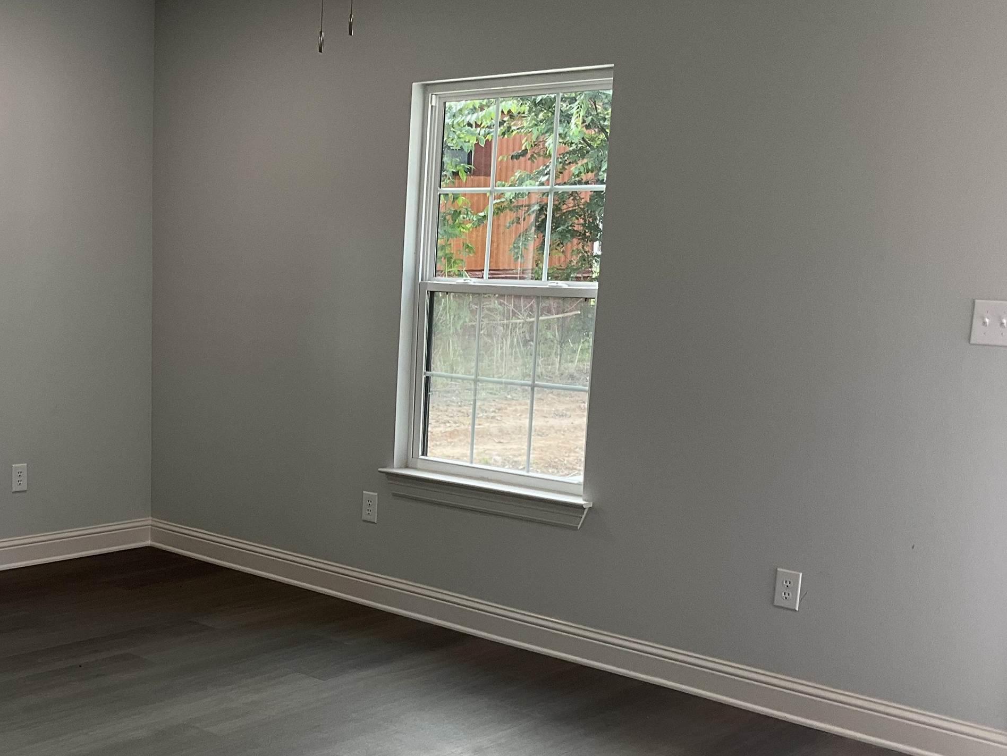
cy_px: 493
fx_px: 1368
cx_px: 272
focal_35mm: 47
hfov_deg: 39.5
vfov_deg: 30.7
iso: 40
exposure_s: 1/60
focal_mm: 3
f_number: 1.8
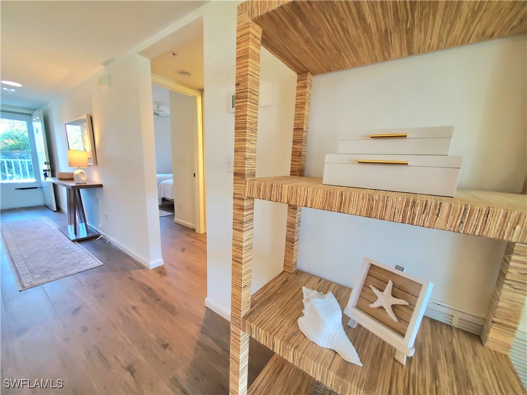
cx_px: 264
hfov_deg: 106.2
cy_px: 198
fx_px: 198
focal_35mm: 13
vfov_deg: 89.9
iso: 320
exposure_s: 1/60.2
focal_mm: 1.8
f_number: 2.2
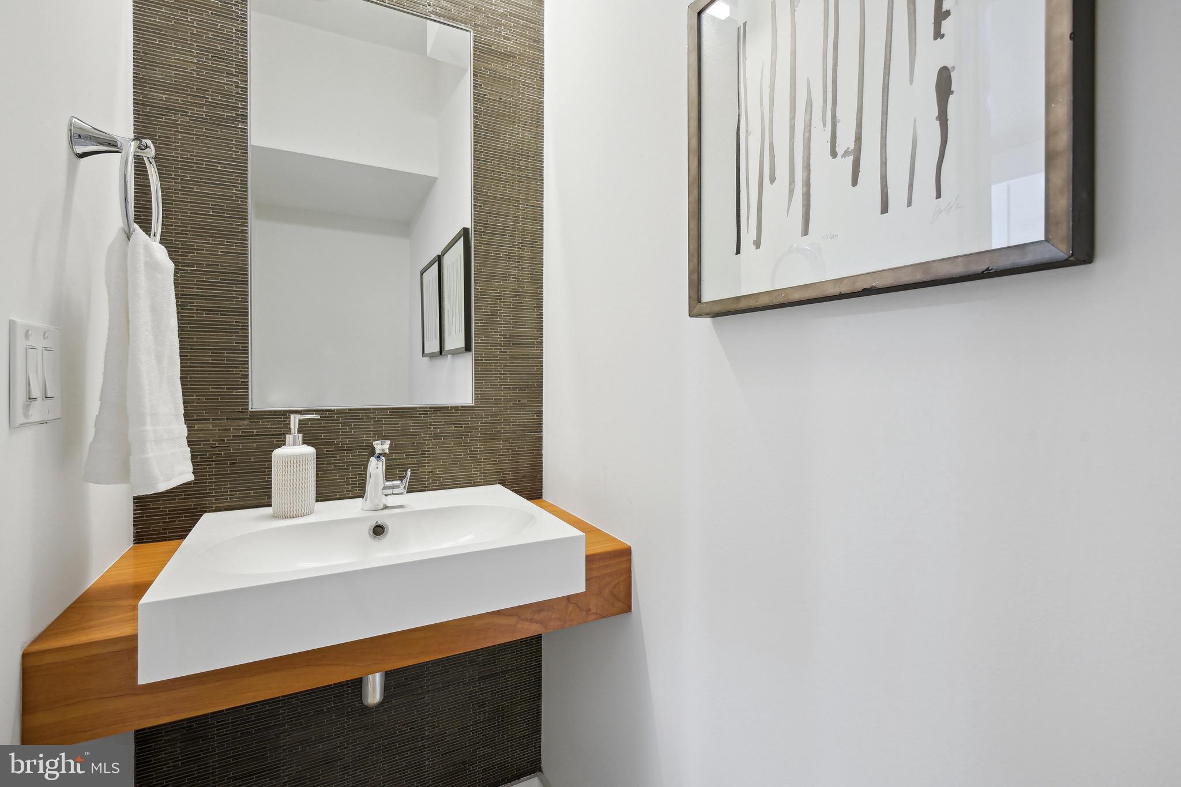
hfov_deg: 96.7
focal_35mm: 16
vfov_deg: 73.7
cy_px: 394
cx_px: 590
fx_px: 525
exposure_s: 1/10
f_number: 8
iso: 400
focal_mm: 16
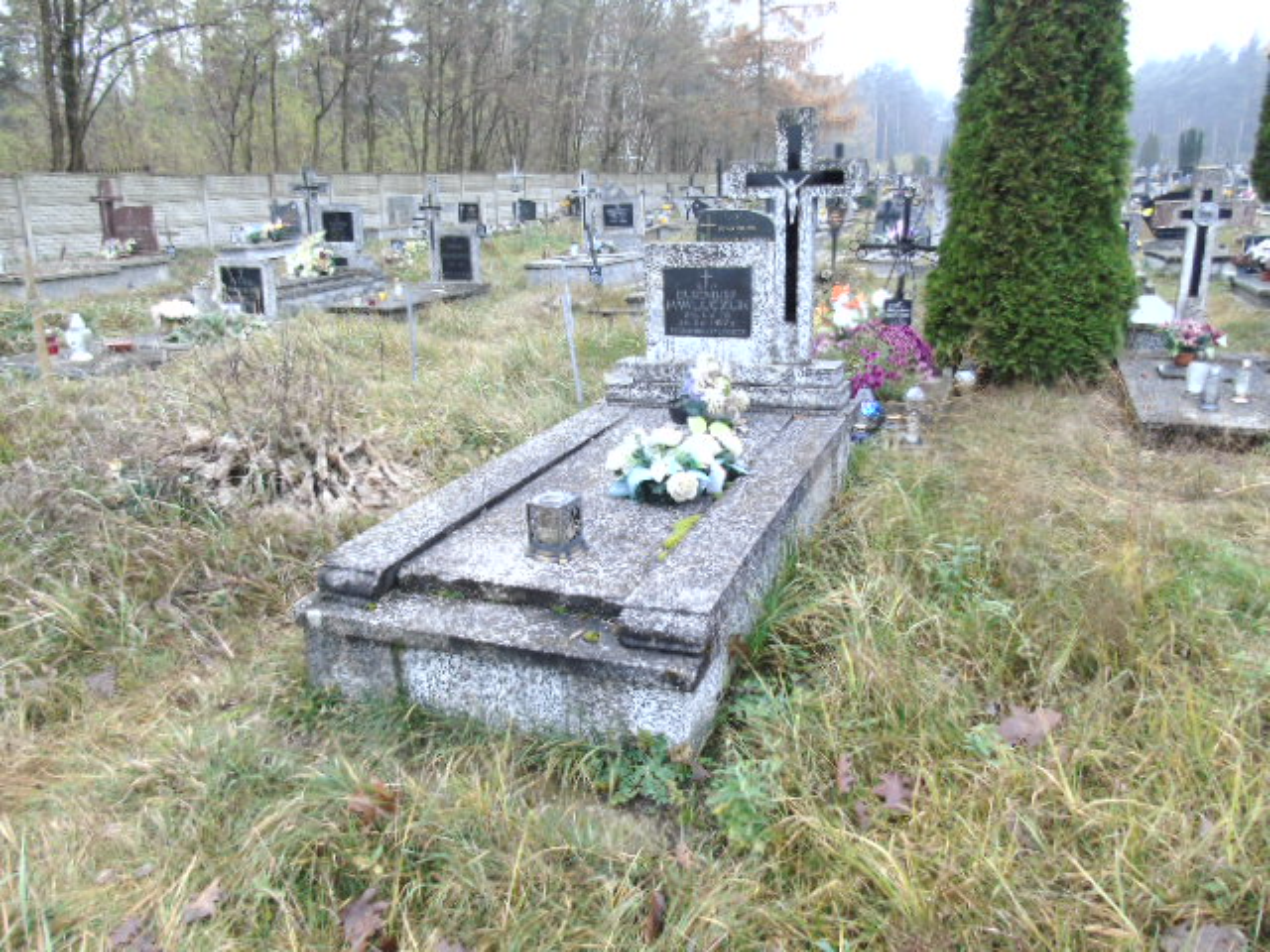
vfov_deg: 54.9
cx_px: 635
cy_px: 476
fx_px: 917
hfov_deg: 69.4
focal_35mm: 25
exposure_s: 1/30
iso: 100
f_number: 3.4
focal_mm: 4.4
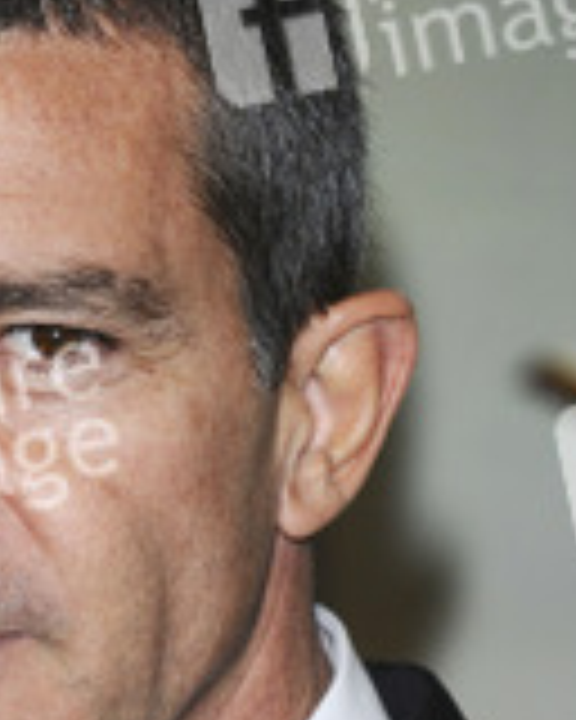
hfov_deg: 4.2
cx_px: 20
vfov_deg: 5.2
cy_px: 675
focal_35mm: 370
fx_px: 7888
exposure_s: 1/200
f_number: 4.5
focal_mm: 105
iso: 320
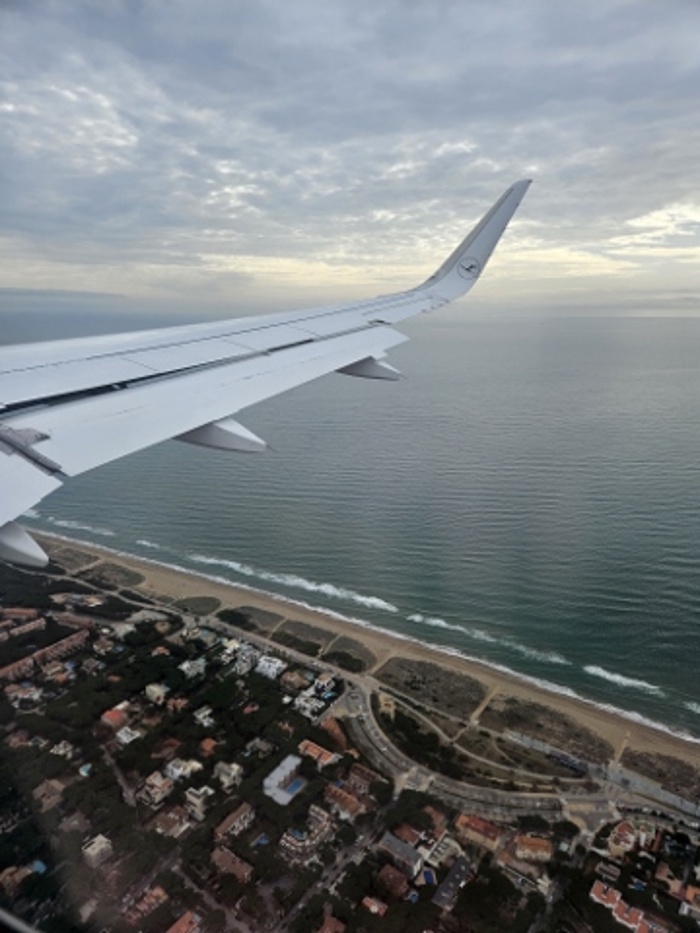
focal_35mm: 23
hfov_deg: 58.9
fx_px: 620
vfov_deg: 73.9
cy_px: 466
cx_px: 350
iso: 25
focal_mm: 5.4
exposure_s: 1/1723
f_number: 1.8
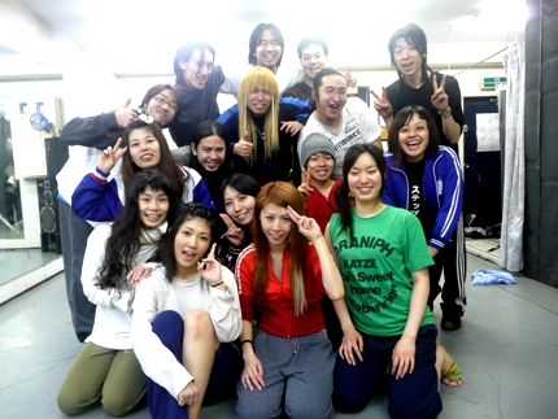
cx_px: 279
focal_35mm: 28
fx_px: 452
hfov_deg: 63.4
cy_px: 210
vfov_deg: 49.8
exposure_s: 1/13
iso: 200
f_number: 3.3
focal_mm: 4.6
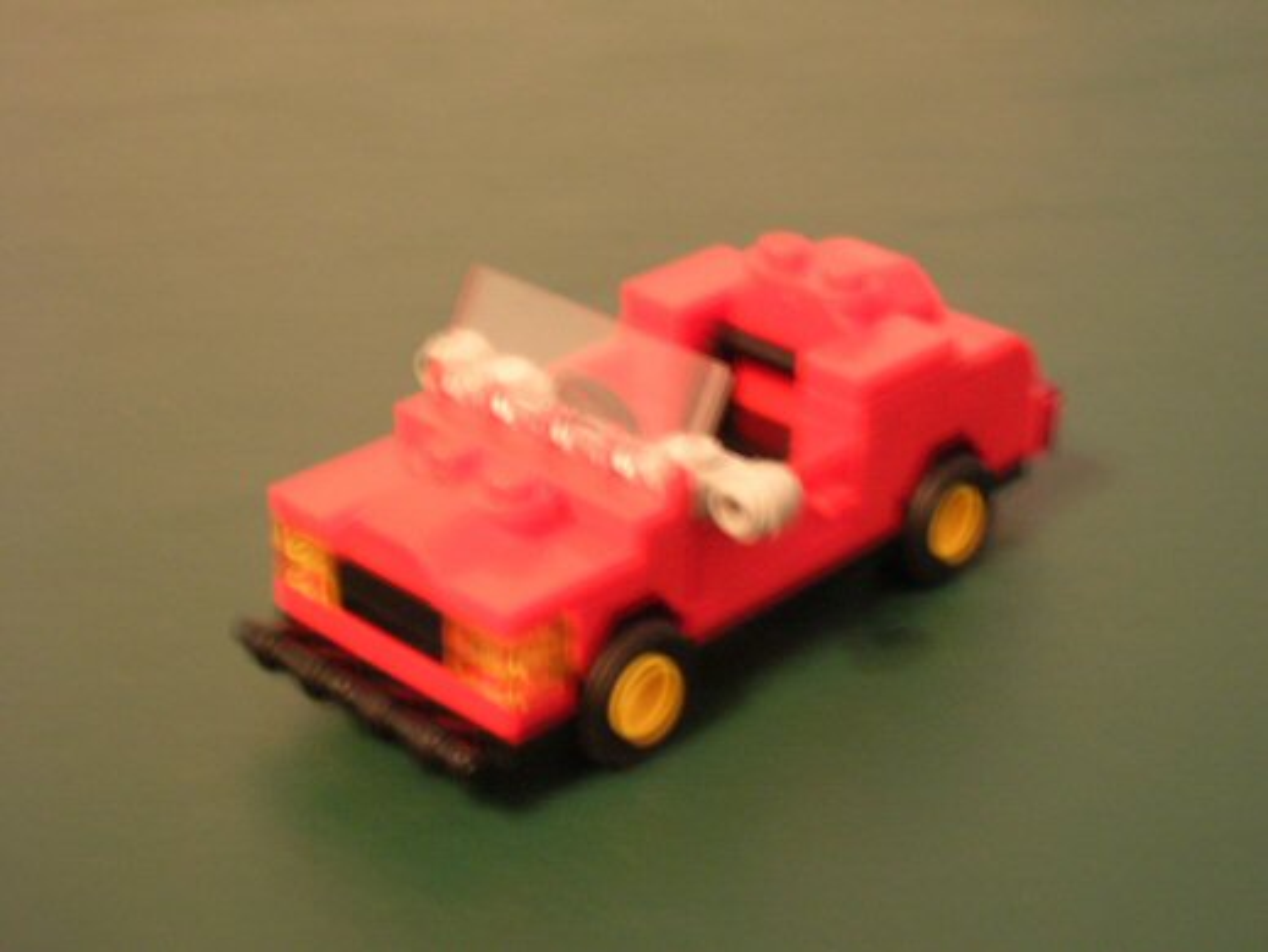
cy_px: 476
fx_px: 2419
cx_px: 634
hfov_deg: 29.4
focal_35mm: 66
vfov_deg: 22.3
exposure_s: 1/1.4
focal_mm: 11
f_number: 3.8
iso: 200
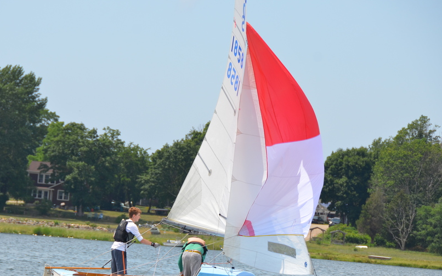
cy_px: 178
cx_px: 199
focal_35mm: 262
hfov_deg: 8.0
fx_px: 3152
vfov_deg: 5.0
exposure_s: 1/800
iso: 200
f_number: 7.1
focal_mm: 135
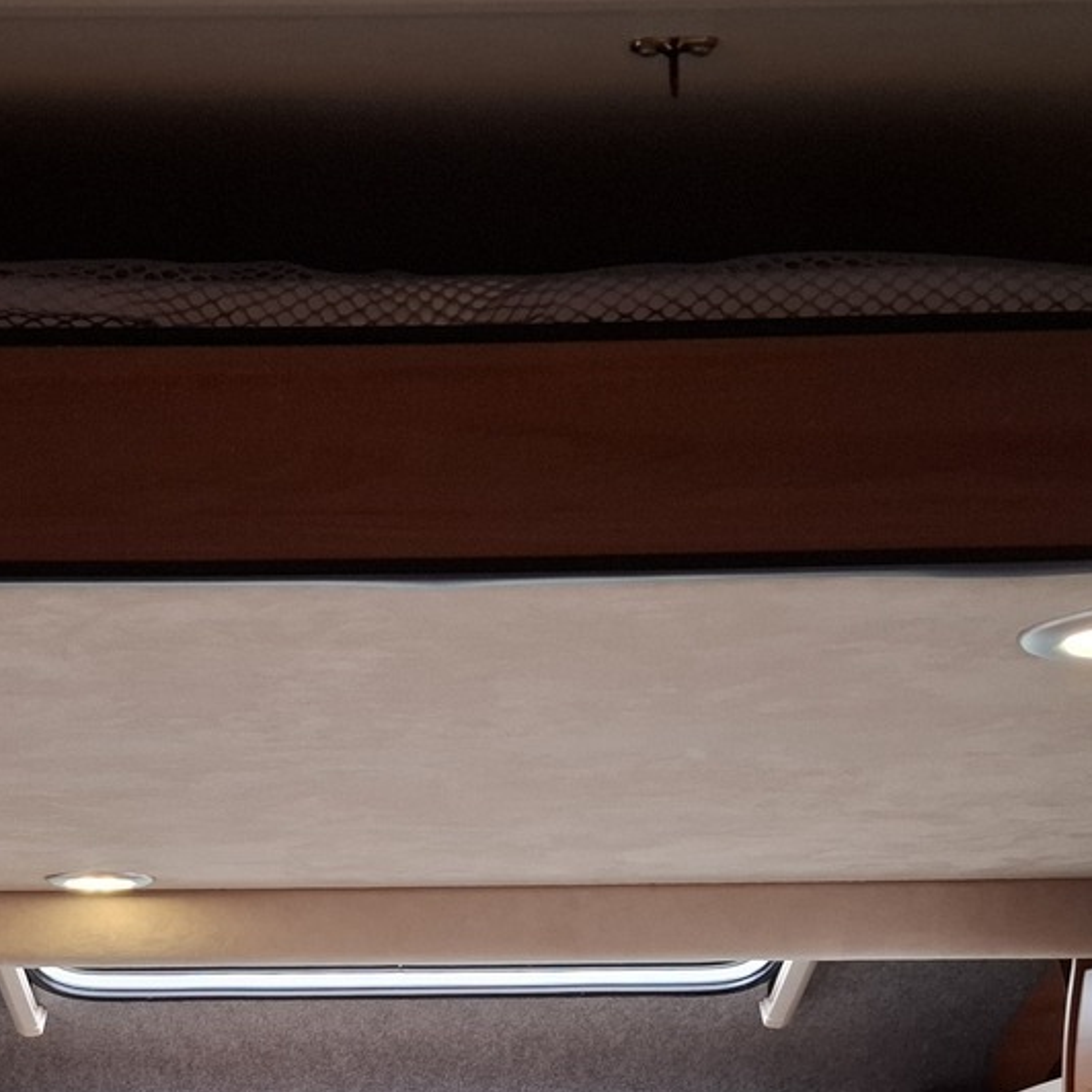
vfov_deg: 29.9
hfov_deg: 30.6
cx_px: 294
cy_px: 957
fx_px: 1963
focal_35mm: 55
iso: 200
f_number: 1.8
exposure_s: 1/50
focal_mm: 5.54
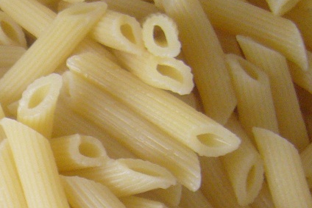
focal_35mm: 103
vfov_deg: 13.0
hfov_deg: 18.4
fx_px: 893
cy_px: 233
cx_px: -100
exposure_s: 1/13
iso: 160
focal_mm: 5.8
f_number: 2.8
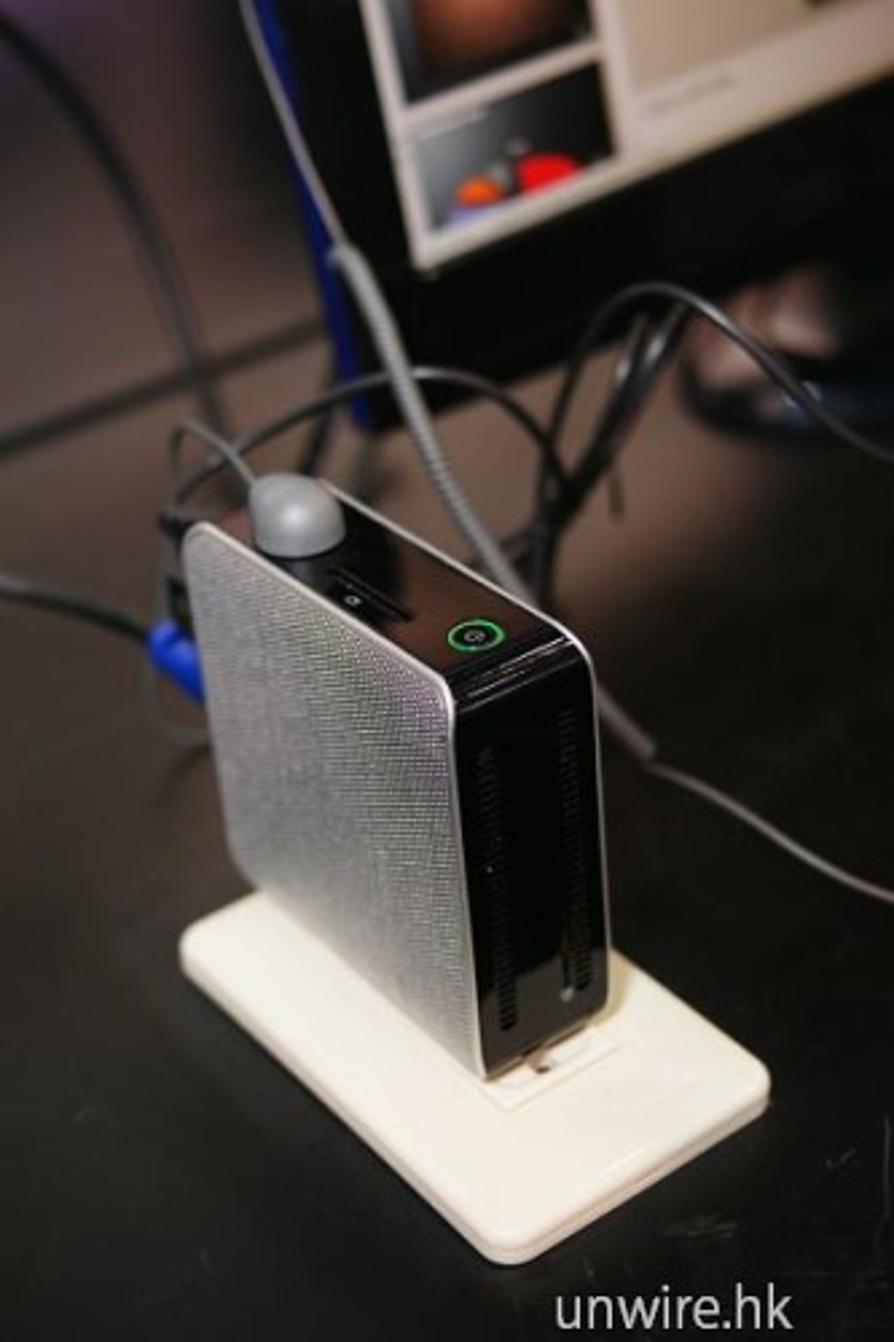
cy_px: 671
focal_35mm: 70
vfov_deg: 28.9
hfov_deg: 19.4
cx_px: 447
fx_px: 2609
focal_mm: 70
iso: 400
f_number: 5
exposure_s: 1/50
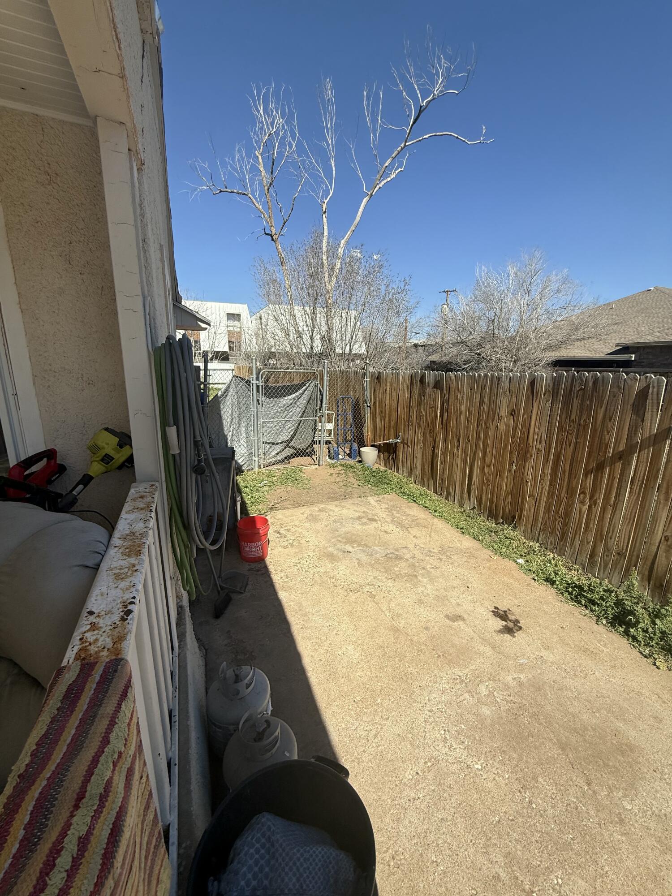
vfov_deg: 102.1
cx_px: 336
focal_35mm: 14
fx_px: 362
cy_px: 448
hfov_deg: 85.7
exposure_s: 1/2506
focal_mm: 2.22
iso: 50
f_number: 2.2
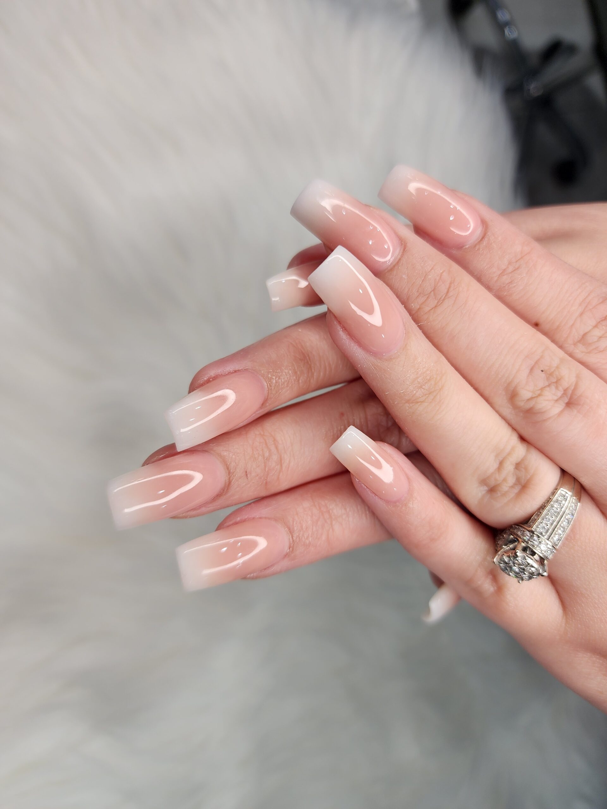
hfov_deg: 58.9
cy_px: 404
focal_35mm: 23
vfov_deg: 73.9
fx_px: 538
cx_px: 304
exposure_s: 1/120
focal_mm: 6.4
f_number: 1.8
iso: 50
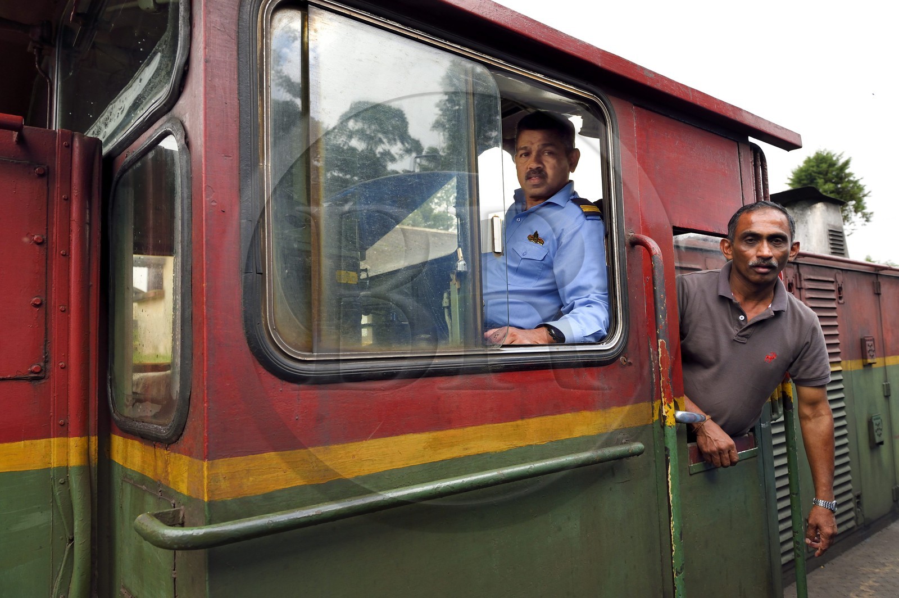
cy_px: 299
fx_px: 674
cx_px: 450
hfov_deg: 67.4
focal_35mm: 27
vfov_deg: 47.9
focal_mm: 27
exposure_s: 1/640
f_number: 7.1
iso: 800
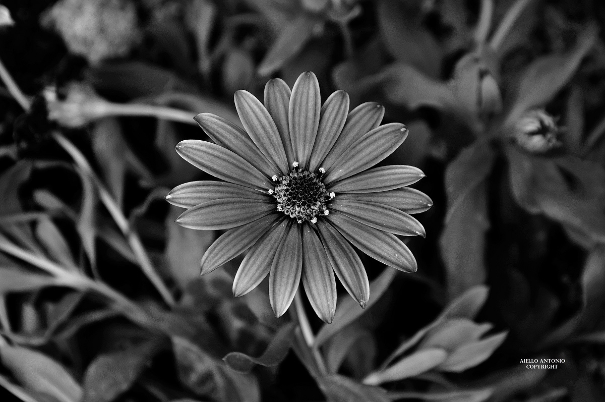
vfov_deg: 8.7
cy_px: 201
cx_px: 302
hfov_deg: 13.1
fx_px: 2644
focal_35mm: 158
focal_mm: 105
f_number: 8
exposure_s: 1/100
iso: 400
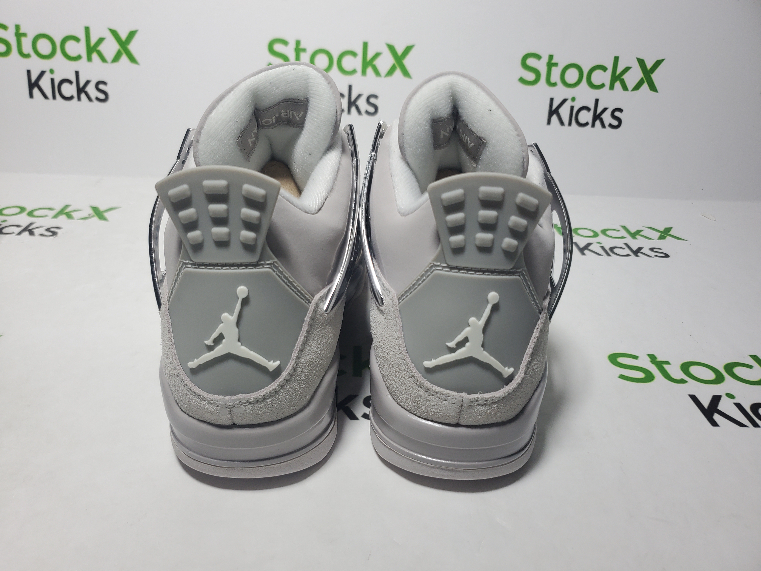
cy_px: 286
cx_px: 380
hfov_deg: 67.3
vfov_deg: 53.1
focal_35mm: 26
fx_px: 572
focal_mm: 4.3
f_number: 1.5
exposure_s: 1/494
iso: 50
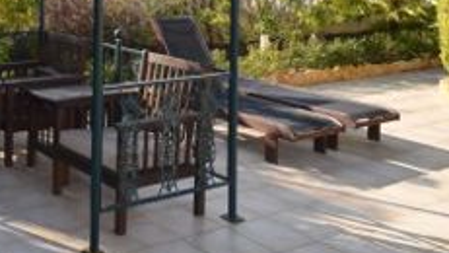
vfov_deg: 23.1
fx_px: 572
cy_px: -39
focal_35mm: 48
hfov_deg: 36.2
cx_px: -48
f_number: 7.1
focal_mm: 10
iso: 100
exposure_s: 1/200
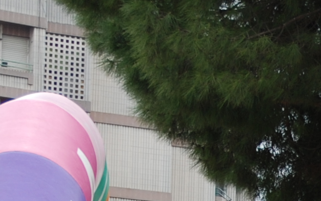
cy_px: 568
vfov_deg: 4.5
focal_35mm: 280
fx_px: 2450
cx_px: 511
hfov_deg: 7.3
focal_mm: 31
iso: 100
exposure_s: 1/125
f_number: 6.3
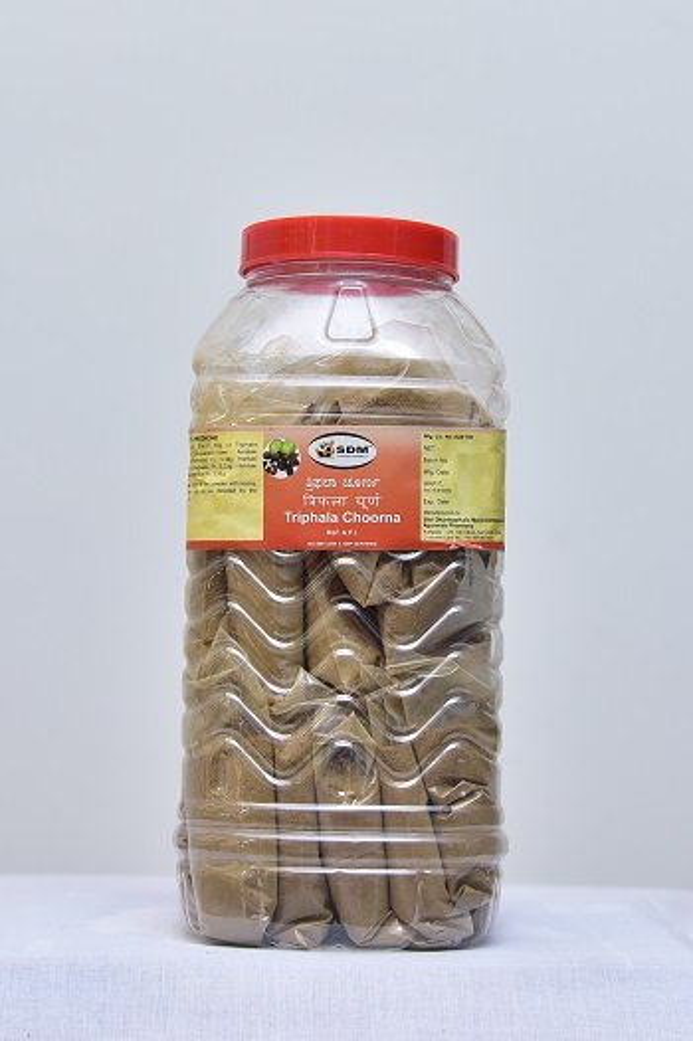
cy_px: 520
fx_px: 1156
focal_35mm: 40
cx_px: 346
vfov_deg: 48.5
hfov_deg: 33.4
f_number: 4
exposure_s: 1/125
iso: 1250
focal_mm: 40
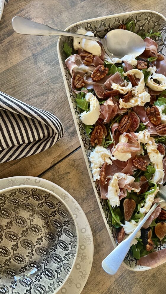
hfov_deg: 40.2
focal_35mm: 29
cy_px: 149
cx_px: 80
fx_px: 227
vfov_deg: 66.1
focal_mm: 5.7
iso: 160
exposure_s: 1/60
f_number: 1.5
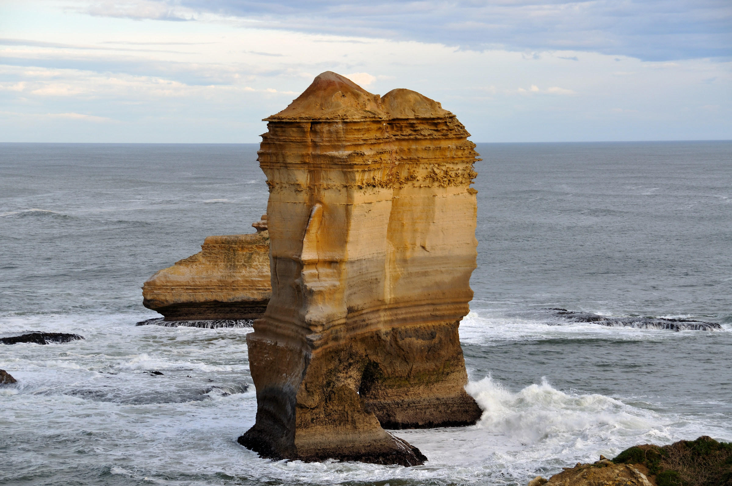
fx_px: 2285
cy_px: 243
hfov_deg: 18.2
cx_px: 366
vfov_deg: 12.1
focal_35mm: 112
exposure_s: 1/200
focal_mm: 75
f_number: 7.1
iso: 200
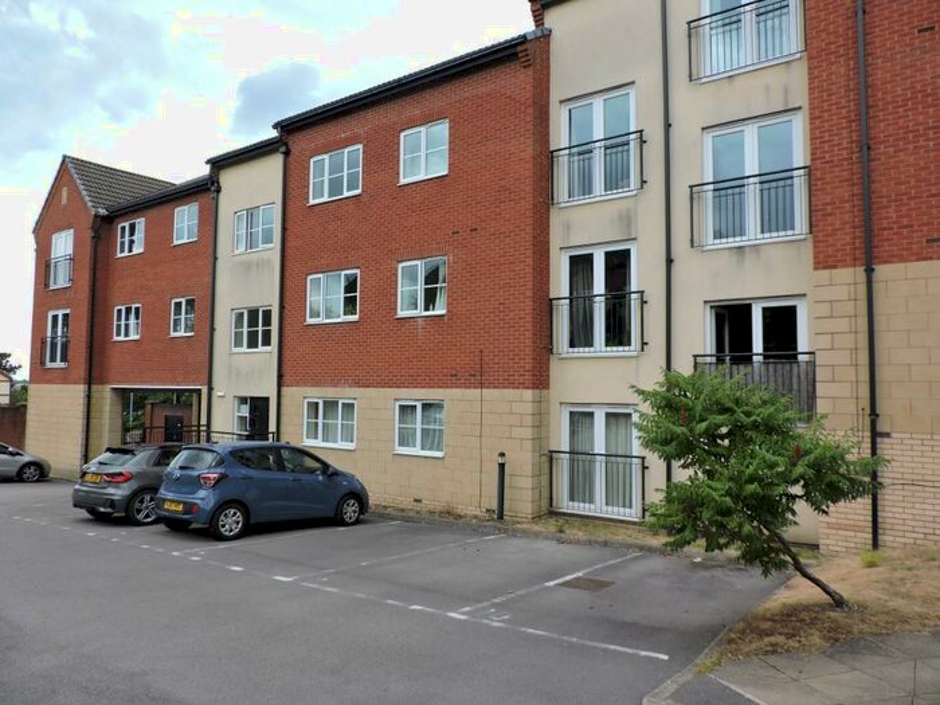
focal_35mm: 24
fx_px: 652
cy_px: 352
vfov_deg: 56.8
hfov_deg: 71.6
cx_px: 470
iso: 100
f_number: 3
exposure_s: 1/500
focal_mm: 4.3
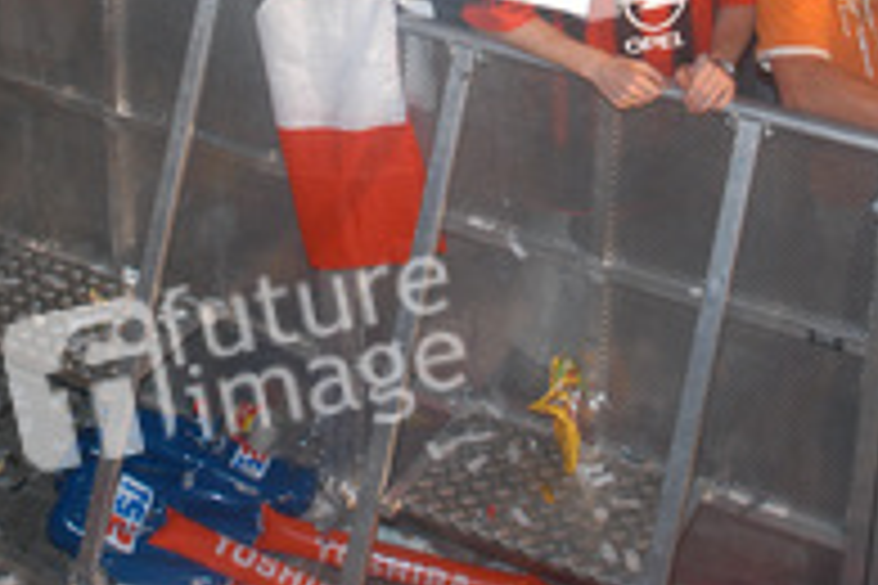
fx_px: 2097
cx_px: 365
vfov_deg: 14.7
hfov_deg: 23.6
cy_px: -310
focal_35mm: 86
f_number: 5.6
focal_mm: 28
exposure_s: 1/15
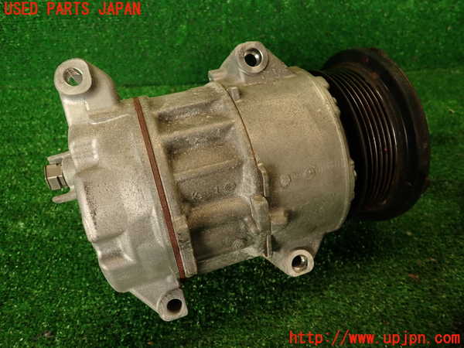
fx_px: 335
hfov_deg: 69.4
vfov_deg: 54.9
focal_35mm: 25
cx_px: 232
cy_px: 174
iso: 160
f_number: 2
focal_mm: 4.5
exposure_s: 1/60
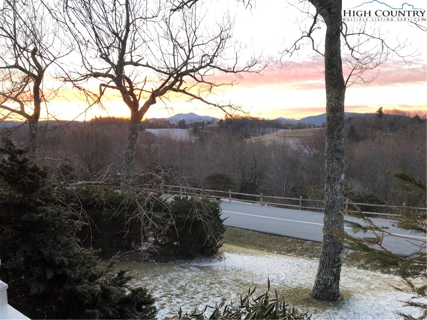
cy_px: 160
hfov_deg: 63.4
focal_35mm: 28
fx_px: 345
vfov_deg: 49.7
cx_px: 214
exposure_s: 1/30
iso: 25
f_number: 1.8
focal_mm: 3.99
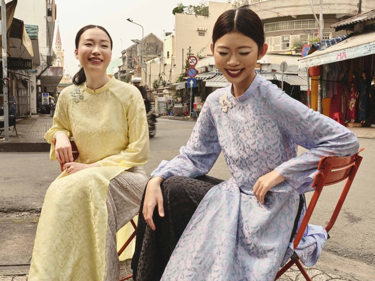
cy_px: 140
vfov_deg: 36.0
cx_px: 188
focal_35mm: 40
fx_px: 433
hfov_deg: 46.8
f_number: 32
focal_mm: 50
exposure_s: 1/25
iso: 500
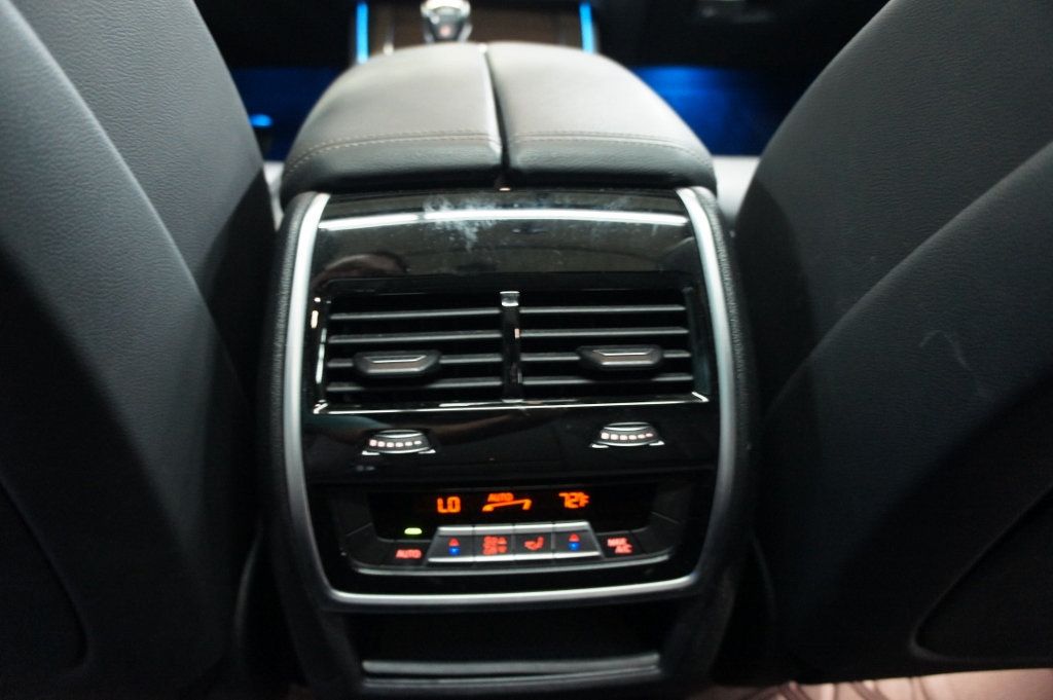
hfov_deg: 67.4
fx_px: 789
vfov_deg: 47.9
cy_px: 350
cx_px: 526
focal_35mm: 27
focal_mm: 18
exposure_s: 1/8
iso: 1600
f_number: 3.5
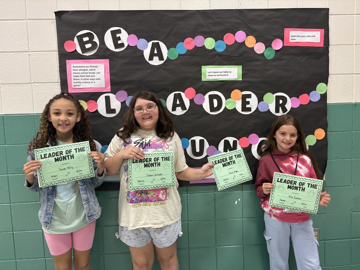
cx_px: 180
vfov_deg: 53.1
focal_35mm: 26
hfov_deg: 67.3
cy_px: 135
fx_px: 270
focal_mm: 5.96
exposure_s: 1/60
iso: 125
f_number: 1.6
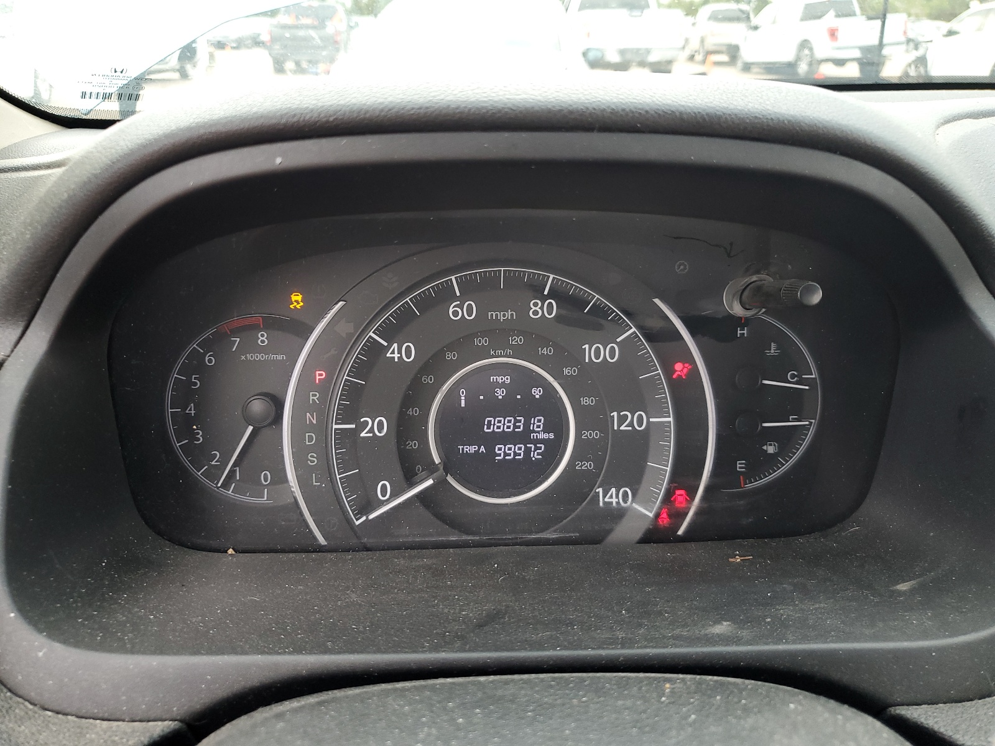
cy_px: 373
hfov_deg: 67.3
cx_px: 498
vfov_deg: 53.1
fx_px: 747
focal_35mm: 26
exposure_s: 1/120
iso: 73
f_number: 1.5
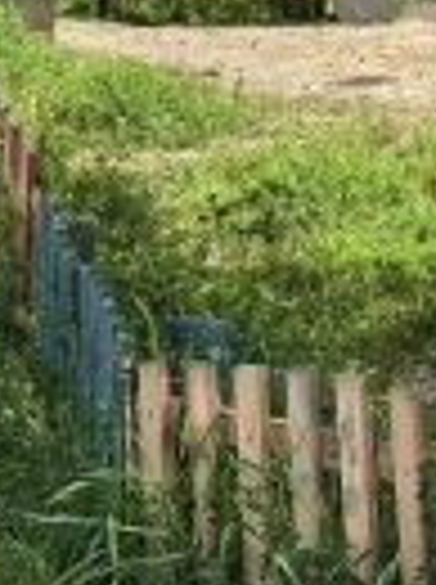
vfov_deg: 11.4
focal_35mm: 173
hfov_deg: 8.5
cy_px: 54
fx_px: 2915
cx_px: 146
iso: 50
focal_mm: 8.5
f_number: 2
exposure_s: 1/2577
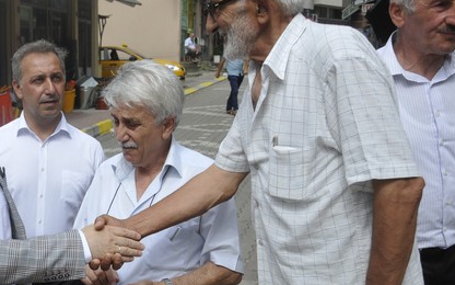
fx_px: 732
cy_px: 173
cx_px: 114
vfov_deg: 22.0
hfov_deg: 33.8
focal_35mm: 59
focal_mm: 24
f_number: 5.6
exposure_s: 1/1250
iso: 320
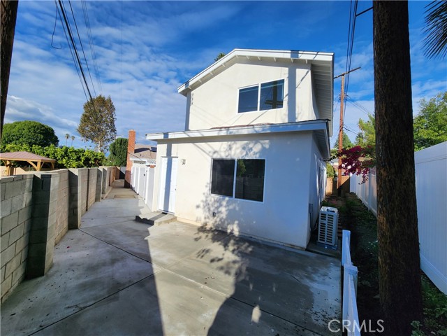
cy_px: 168
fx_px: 168
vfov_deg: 89.9
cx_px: 224
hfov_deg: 106.2
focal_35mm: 13
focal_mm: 2.2
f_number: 2.2
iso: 50
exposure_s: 1/3042
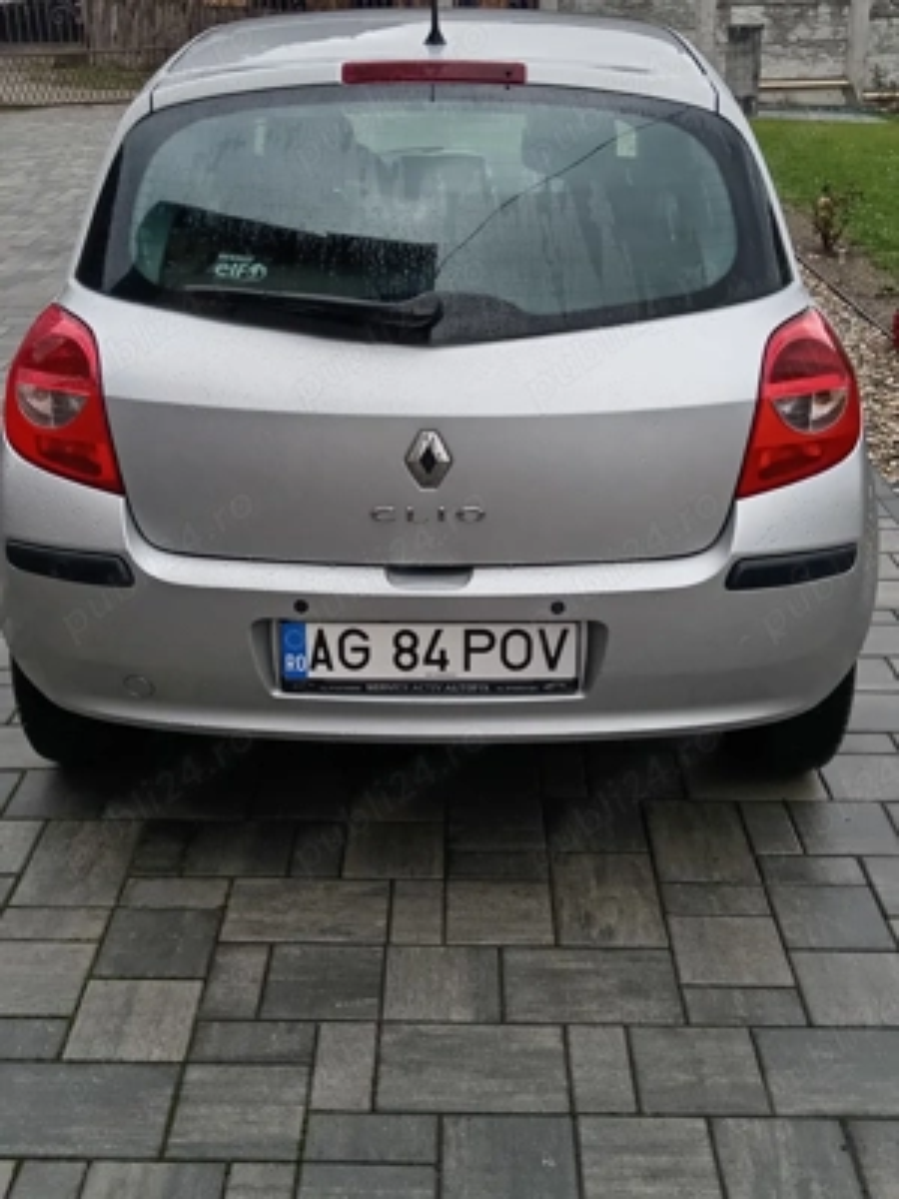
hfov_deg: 35.1
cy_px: 600
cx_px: 450
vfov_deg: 45.8
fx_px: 1420
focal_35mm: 41
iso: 152
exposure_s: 1/33.3
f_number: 1.8
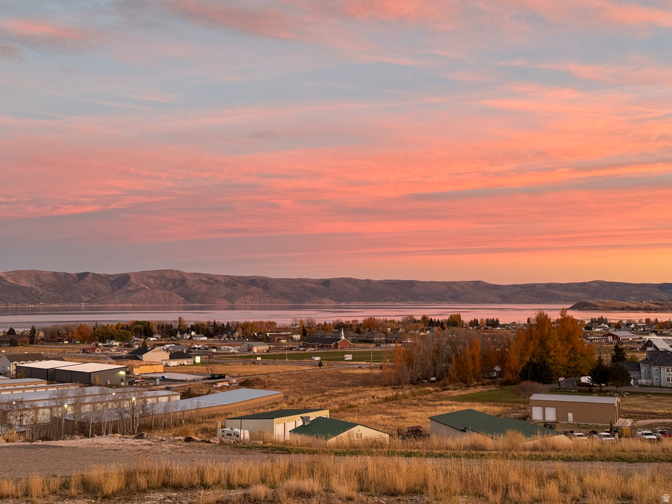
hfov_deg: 39.7
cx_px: 336
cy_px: 252
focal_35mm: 48
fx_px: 932
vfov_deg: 30.3
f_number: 1.78
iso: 100
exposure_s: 1/73
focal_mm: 6.76
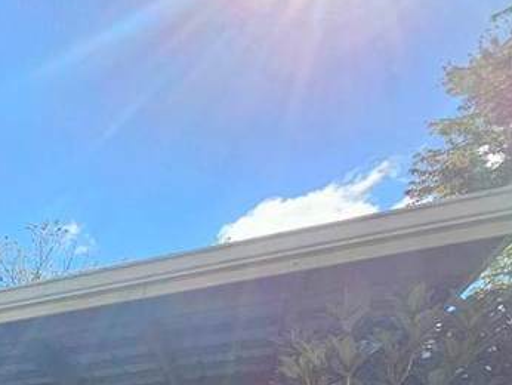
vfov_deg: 22.7
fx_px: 710
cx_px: -314
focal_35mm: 48
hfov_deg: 25.4
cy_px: 625
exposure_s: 1/1111
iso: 50
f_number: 2.2
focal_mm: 2.2
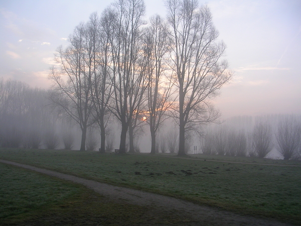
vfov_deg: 37.7
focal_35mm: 38
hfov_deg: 49.0
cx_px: 150
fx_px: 330
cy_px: 113
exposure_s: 1/270
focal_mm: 5.8
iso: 50
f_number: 2.8
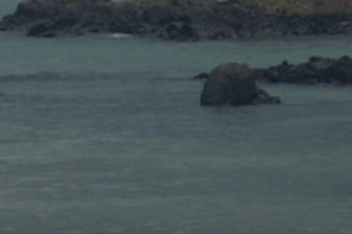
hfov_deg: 6.0
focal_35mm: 341
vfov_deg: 4.0
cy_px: -54
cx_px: 213
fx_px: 3331
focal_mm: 70
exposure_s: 1/180
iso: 100
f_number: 6.7
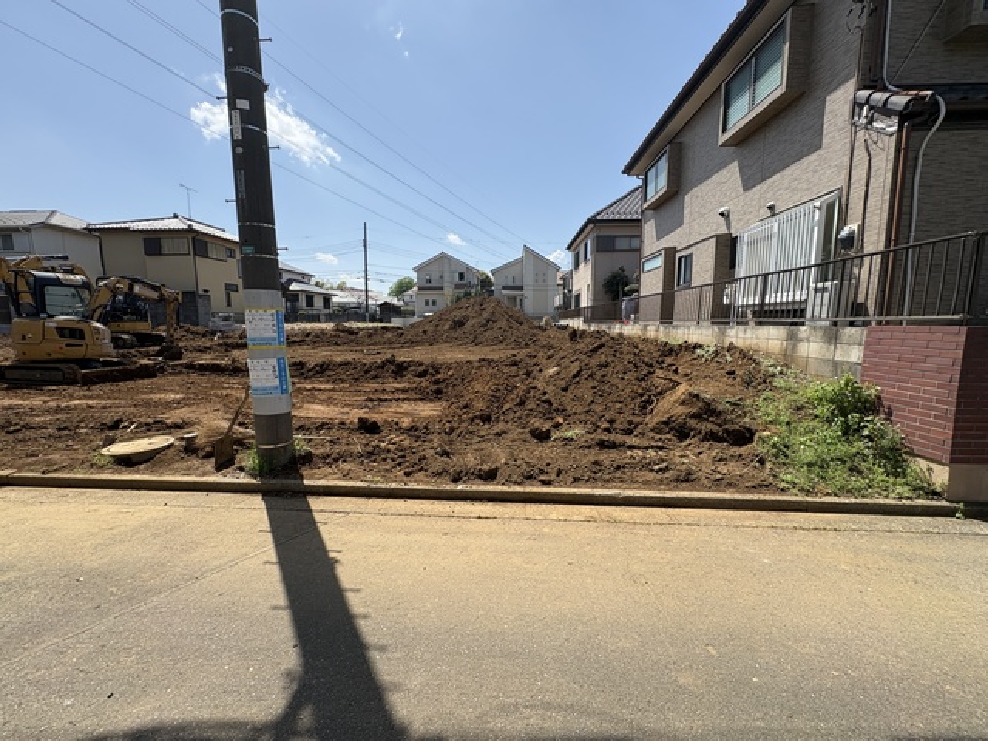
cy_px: 370
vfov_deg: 85.7
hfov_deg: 102.1
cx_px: 494
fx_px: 400
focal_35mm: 14
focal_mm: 2.22
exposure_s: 1/1217
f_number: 2.2
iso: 50
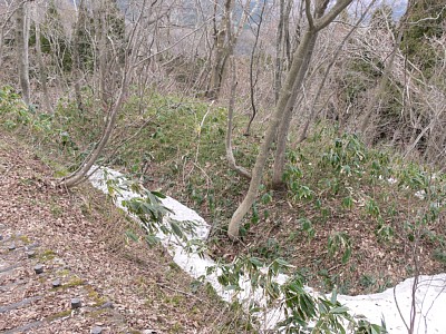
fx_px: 451
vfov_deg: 40.7
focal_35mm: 35
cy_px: 167
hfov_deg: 52.6
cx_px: 223
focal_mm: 7.4
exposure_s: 1/60
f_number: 4
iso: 80
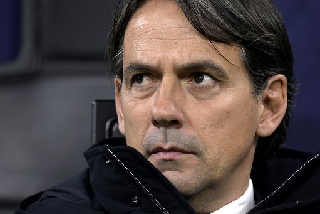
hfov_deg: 4.6
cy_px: 107
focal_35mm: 450
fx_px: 4001
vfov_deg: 3.1
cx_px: 160
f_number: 5.3
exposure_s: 1/640
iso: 2500
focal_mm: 300
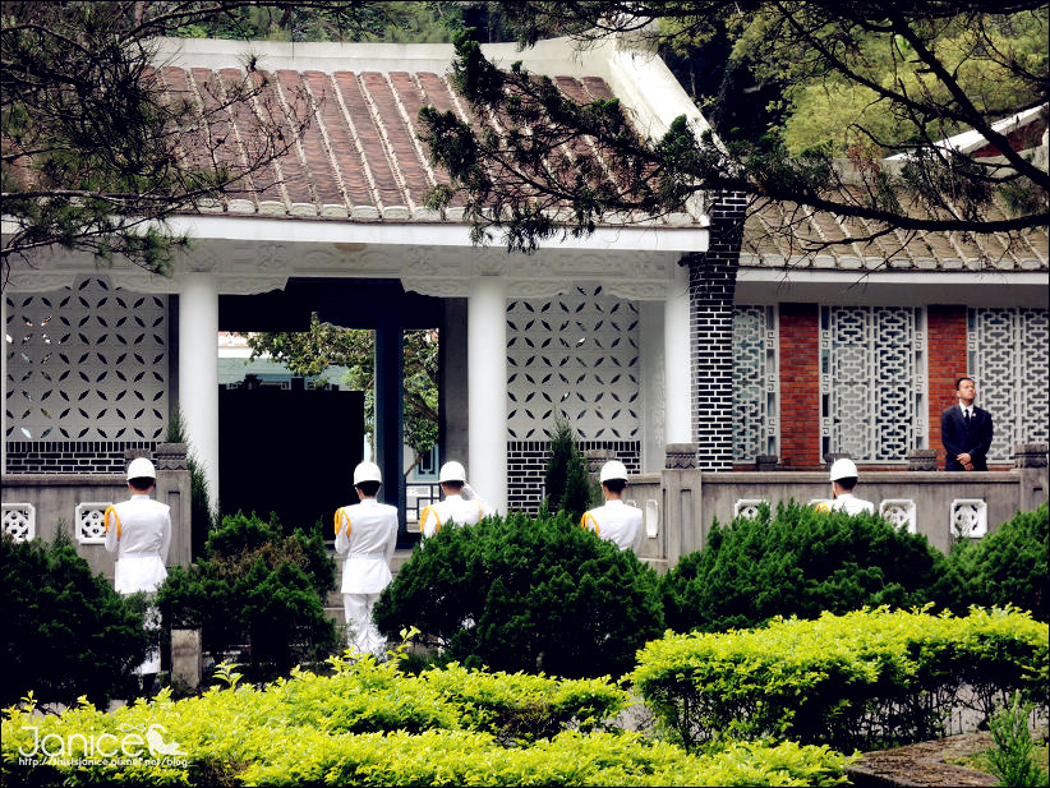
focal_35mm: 100
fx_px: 3034
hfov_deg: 19.6
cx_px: 525
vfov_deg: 14.8
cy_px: 394
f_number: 5.5
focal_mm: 17.9
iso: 180
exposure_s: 1/125
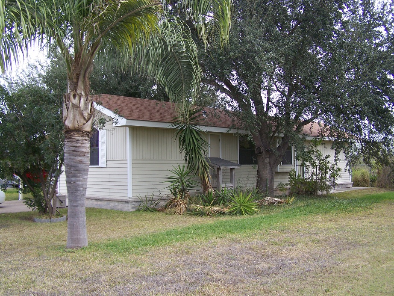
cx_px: 197
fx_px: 433
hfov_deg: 49.0
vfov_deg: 37.7
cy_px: 148
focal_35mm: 38
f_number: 2.8
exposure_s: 1/250
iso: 64
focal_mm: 6.3
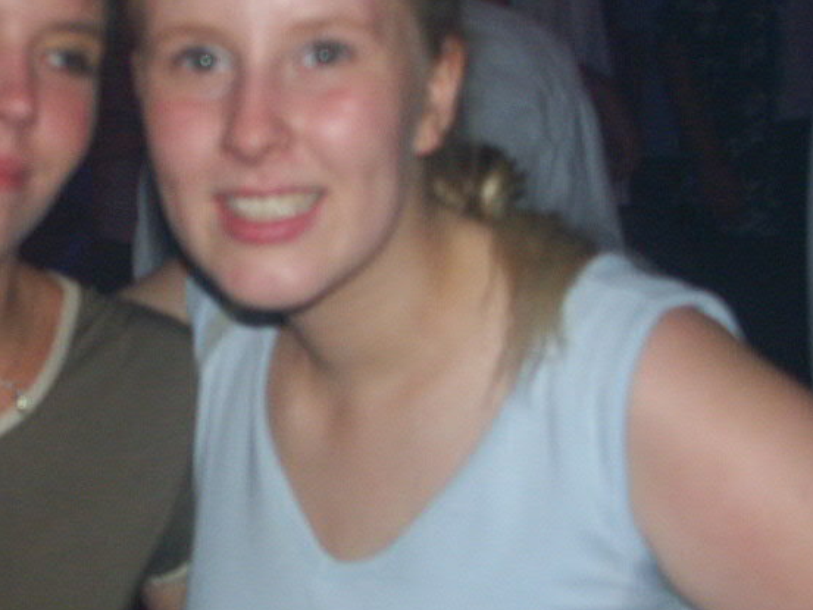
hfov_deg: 23.6
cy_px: 395
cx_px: 116
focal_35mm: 81
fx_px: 1903
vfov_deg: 18.2
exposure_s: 1/45
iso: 200
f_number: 2.8
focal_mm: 9.13
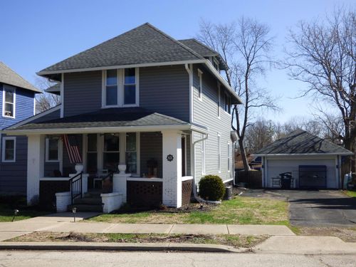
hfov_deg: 47.9
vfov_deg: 36.8
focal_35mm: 39
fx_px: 401
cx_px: 178
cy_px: 134
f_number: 3.5
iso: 100
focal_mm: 6.8
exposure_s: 1/800
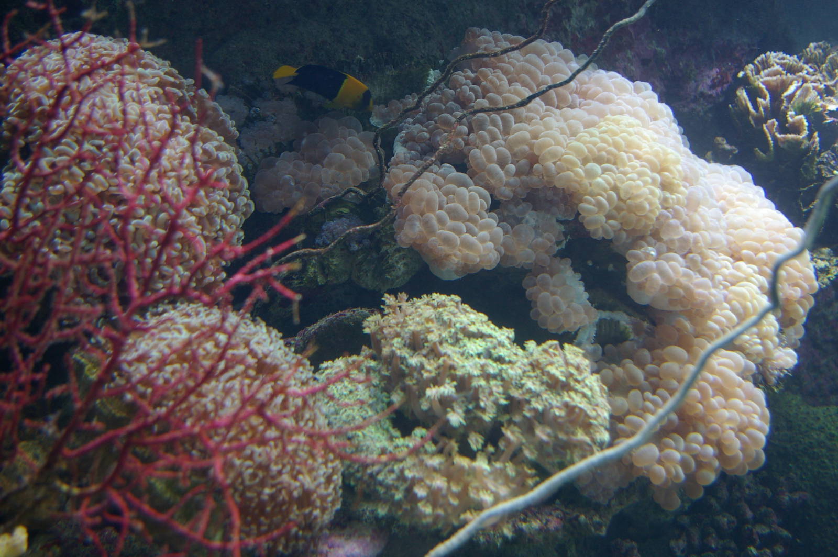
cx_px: 419
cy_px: 278
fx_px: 977
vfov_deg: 31.8
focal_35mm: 42
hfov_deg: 46.4
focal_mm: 28
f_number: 4
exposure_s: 1/45
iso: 400
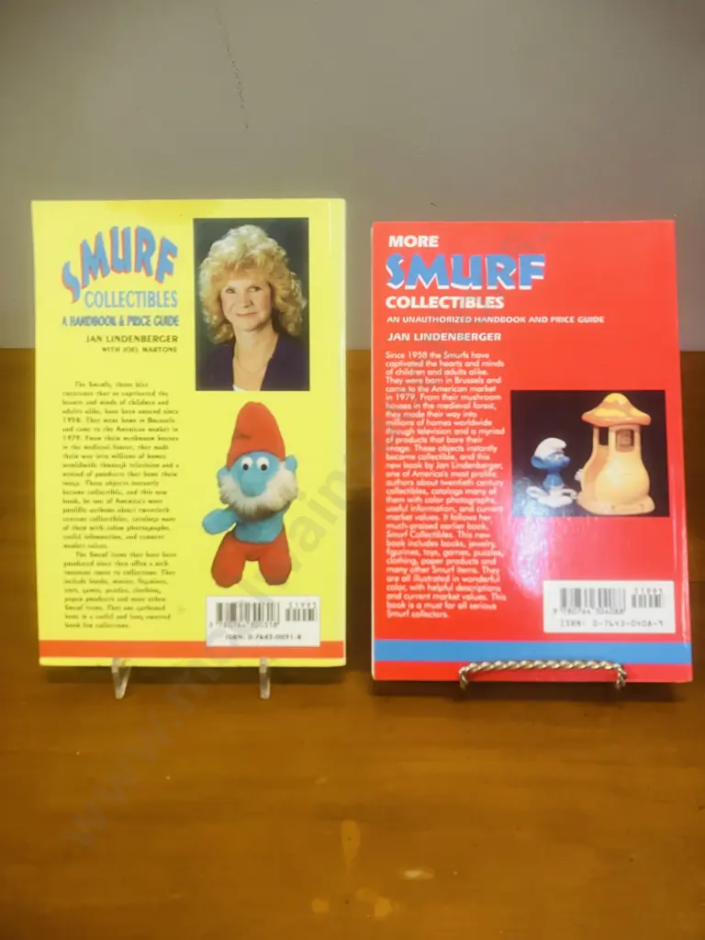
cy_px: 470
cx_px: 352
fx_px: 760
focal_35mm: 28
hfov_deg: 49.7
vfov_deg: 63.4
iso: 125
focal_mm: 3.99
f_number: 1.8
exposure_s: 1/50
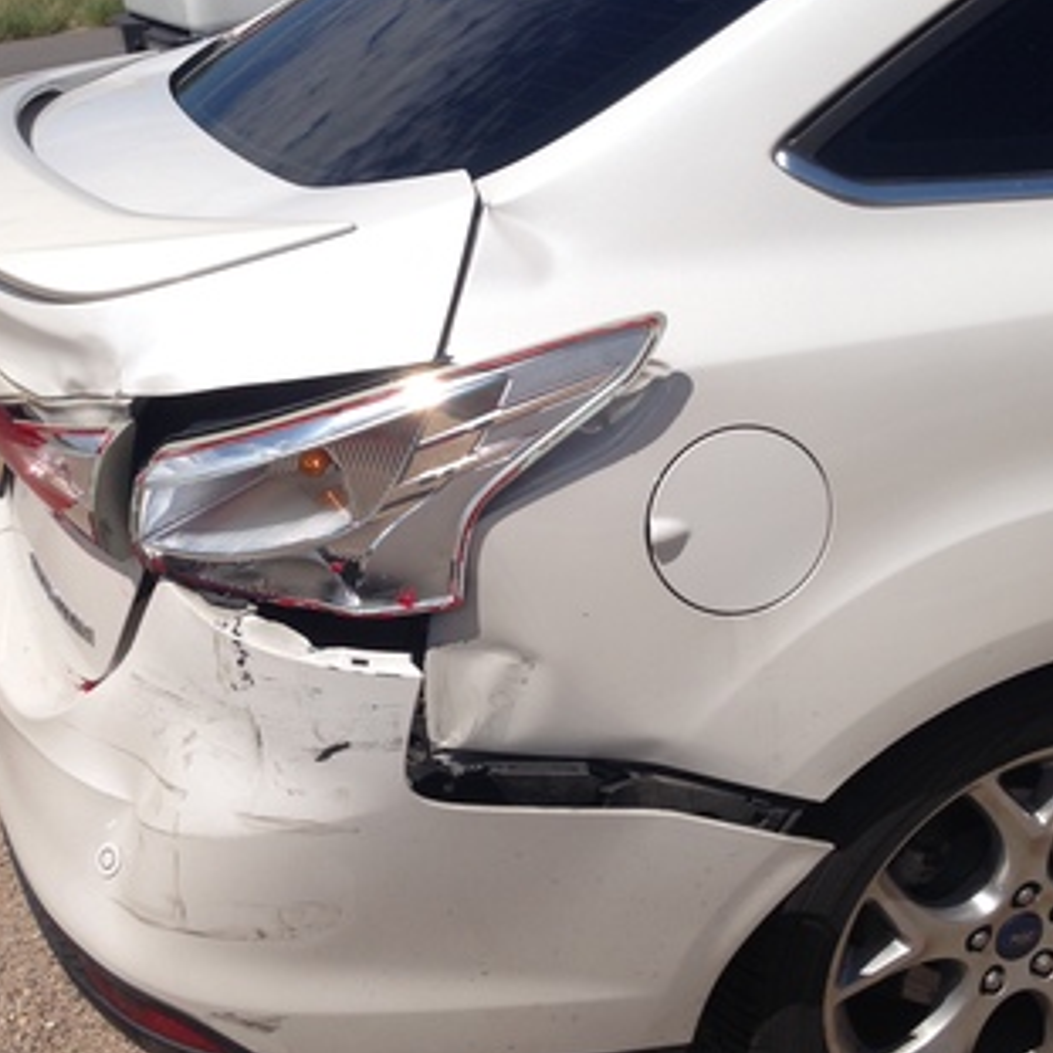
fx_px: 1549
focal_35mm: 45
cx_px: 532
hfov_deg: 37.6
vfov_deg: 37.5
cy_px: 491
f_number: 2.4
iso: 50
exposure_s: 1/3012
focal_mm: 4.12
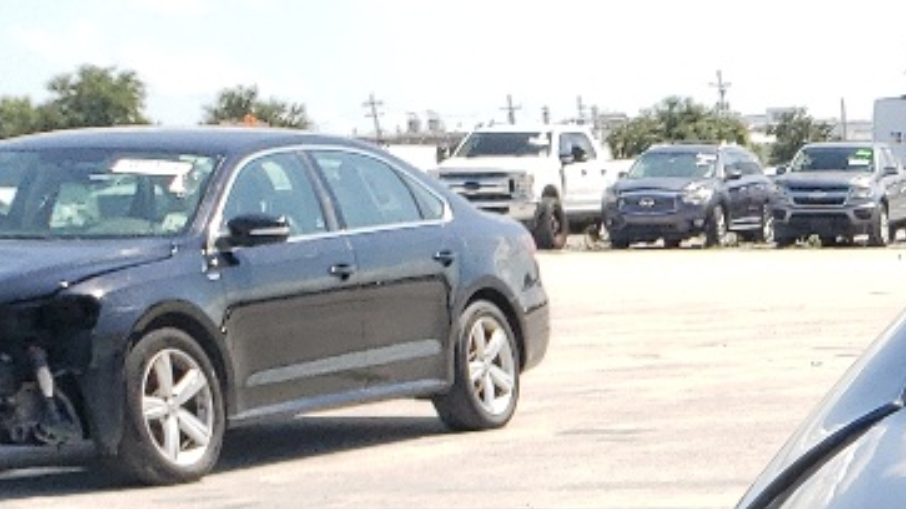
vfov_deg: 9.0
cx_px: 1715
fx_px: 3002
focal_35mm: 125
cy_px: 1093
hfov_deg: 14.7
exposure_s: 1/1667
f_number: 1.5
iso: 50
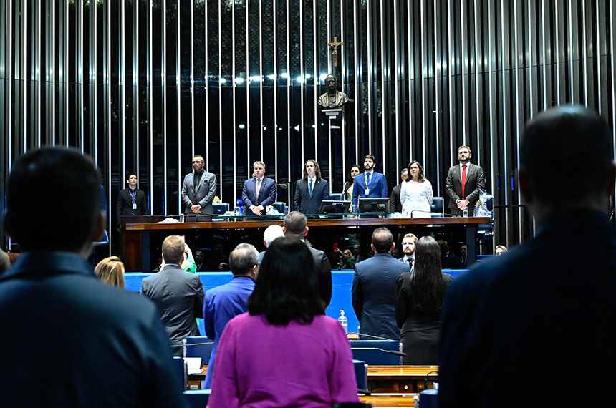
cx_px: 308
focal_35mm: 57
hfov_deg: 35.1
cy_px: 204
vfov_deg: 23.7
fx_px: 974
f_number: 5
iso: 6400
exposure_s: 1/100
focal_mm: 57
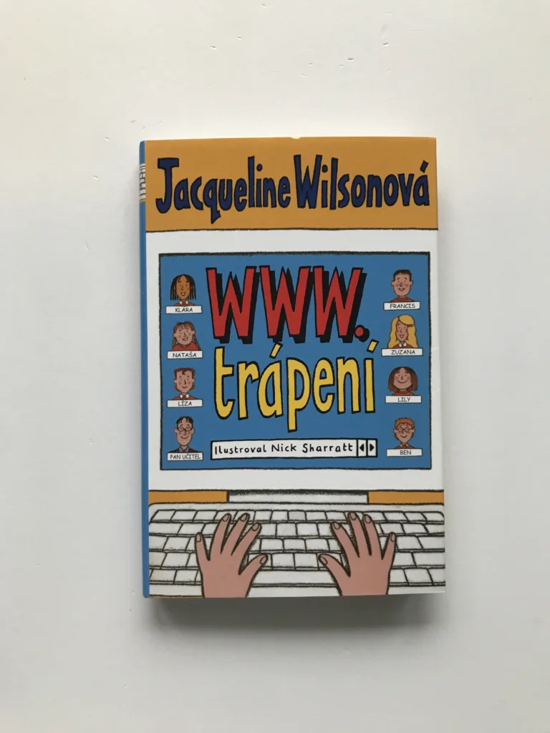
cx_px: 275
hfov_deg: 49.7
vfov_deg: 63.4
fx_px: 593
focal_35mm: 28
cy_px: 366
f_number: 1.8
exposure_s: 1/25
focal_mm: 3.99
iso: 40
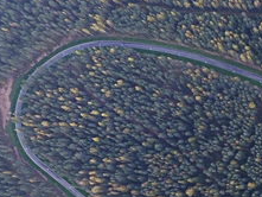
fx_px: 439
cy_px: 211
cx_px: 371
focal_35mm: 58
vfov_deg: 23.8
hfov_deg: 26.2
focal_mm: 3.61
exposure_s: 1/323
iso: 100
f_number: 2.8
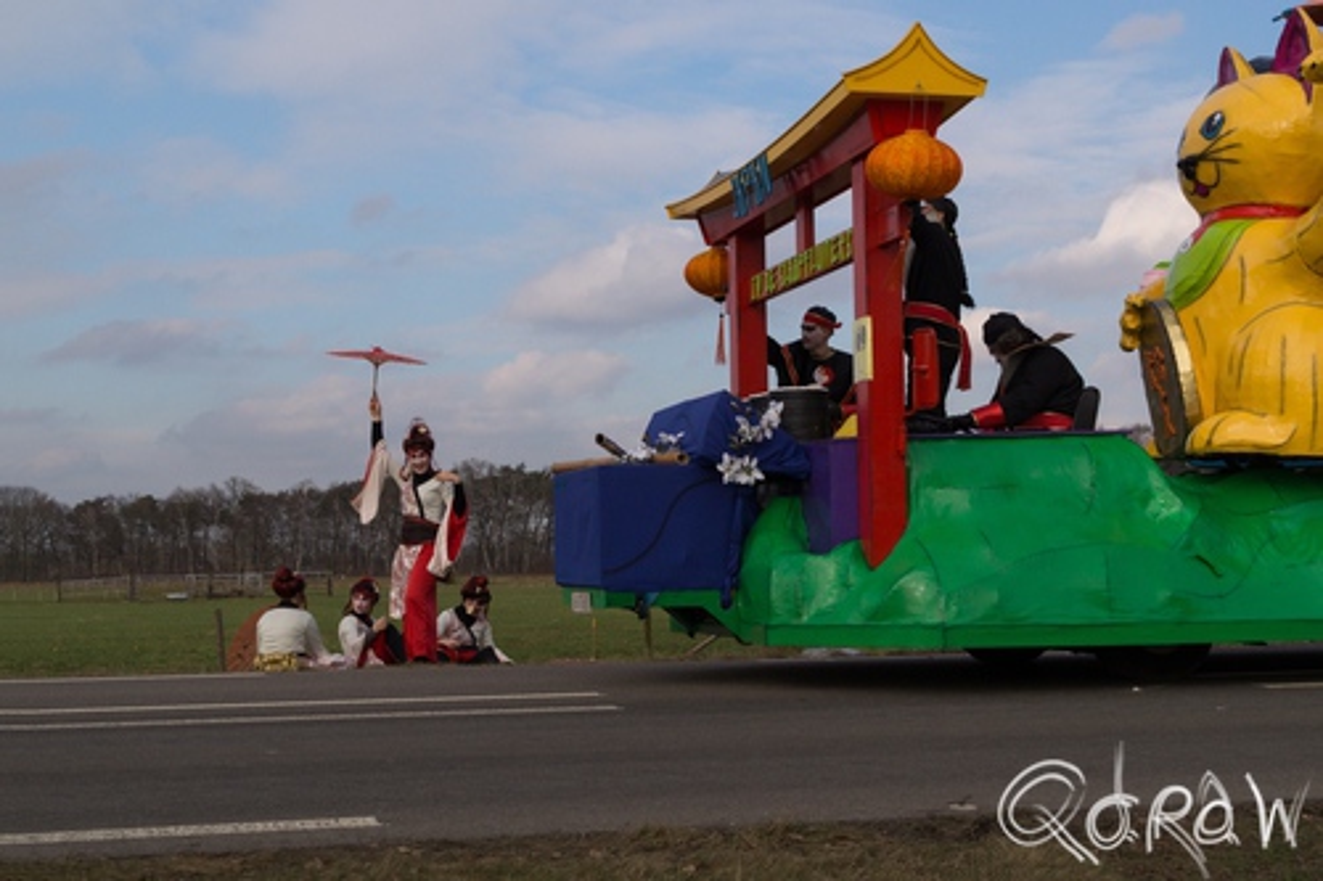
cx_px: 662
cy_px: 440
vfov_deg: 25.7
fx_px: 1929
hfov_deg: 37.9
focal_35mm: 52
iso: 400
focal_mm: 35
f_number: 10
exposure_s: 1/640
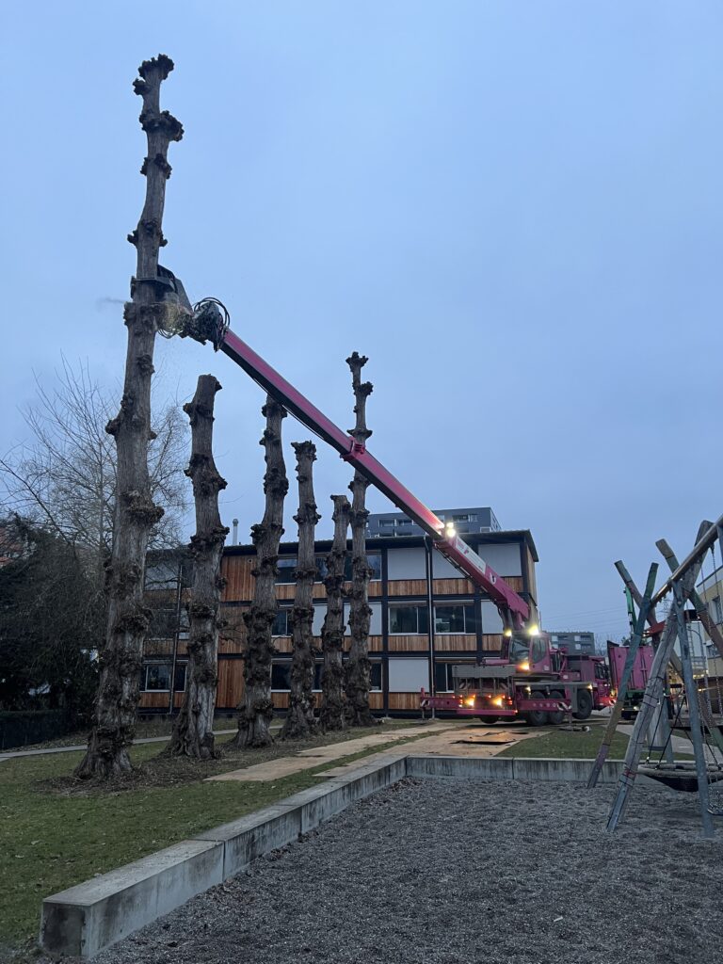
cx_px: 362
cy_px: 482
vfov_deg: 67.3
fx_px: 724
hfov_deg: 53.1
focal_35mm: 26
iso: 125
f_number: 1.5
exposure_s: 1/91
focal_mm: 5.7
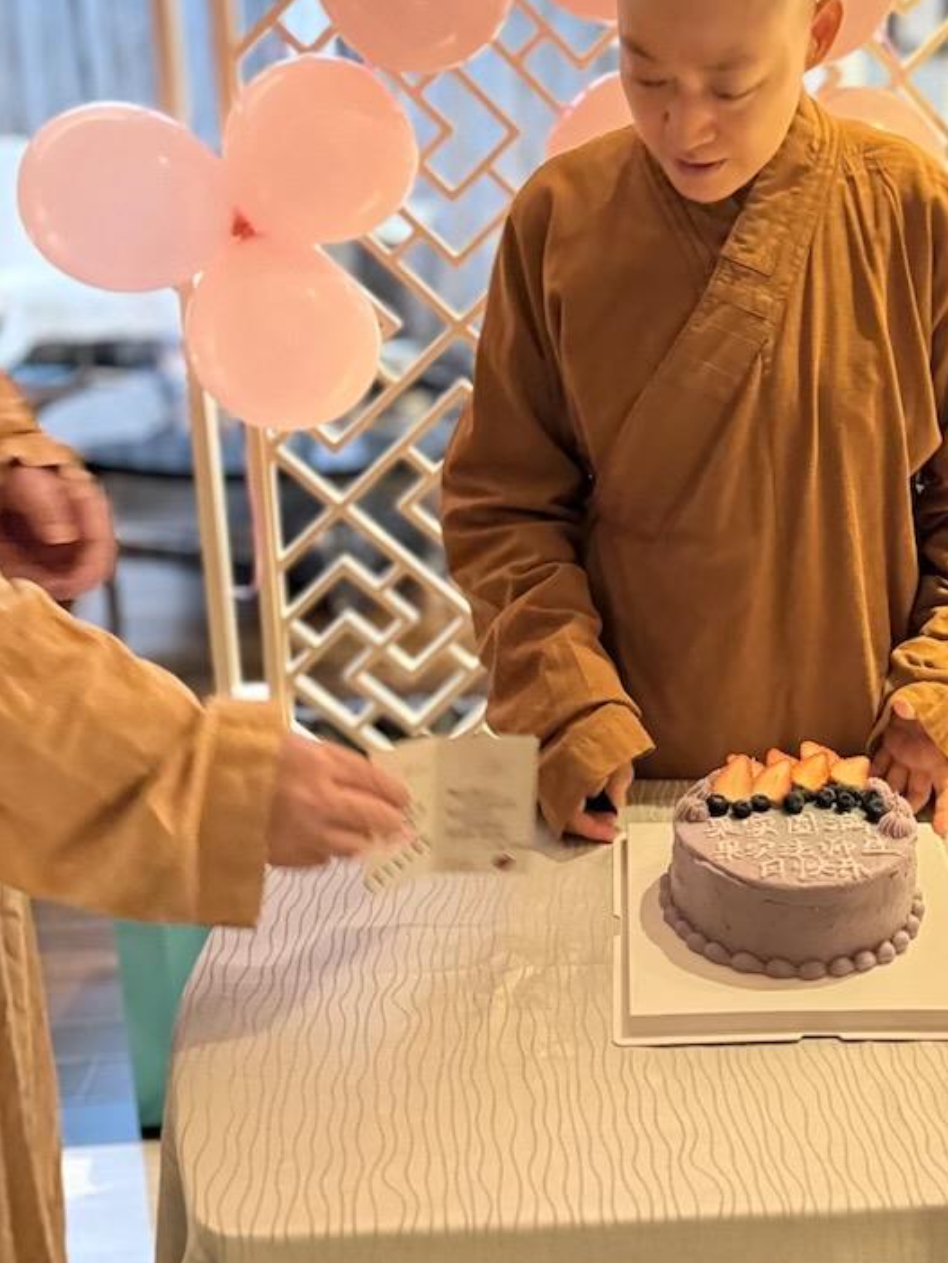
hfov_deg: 33.7
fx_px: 1496
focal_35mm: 41
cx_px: 808
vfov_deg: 45.6
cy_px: 547
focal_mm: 6.76
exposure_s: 1/25
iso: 1250
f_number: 1.78
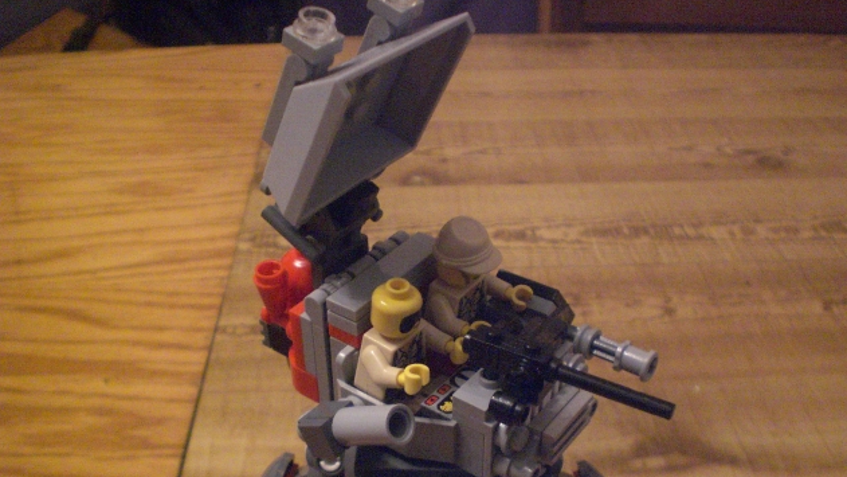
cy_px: 318
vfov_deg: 28.2
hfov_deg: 48.4
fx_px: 943
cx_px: 420
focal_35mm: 42
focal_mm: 6.3
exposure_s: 1/80
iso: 800
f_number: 3.1
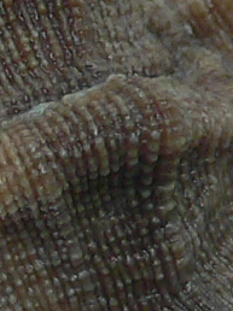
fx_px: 2463
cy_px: 397
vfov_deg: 7.2
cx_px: -37
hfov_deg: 5.4
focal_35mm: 274
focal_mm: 4.6
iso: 100
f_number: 2.8
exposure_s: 1/60
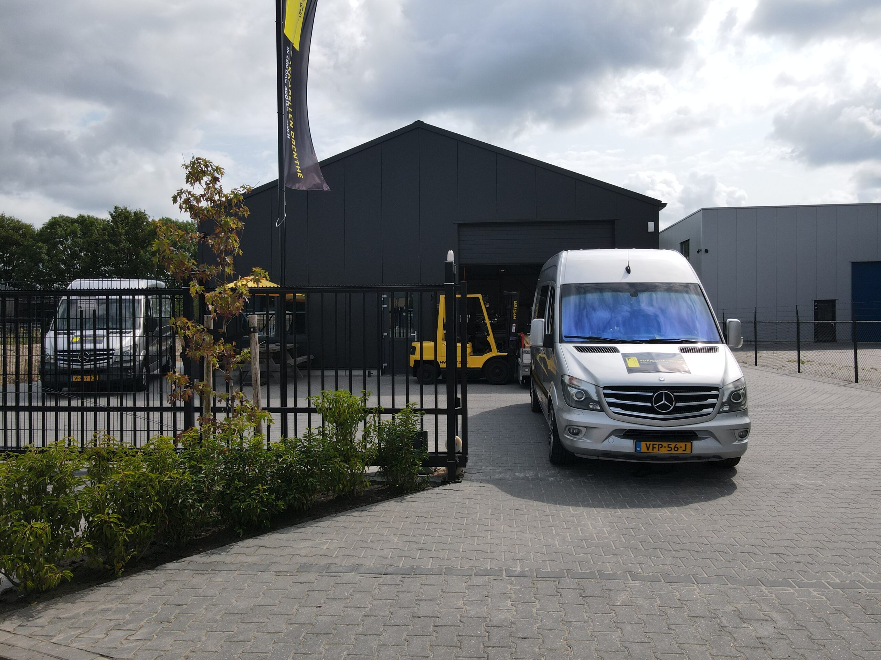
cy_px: 330
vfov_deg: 56.8
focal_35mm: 24
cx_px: 440
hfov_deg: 71.6
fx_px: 611
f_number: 2.8
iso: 100
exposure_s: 1/1000
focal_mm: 4.5
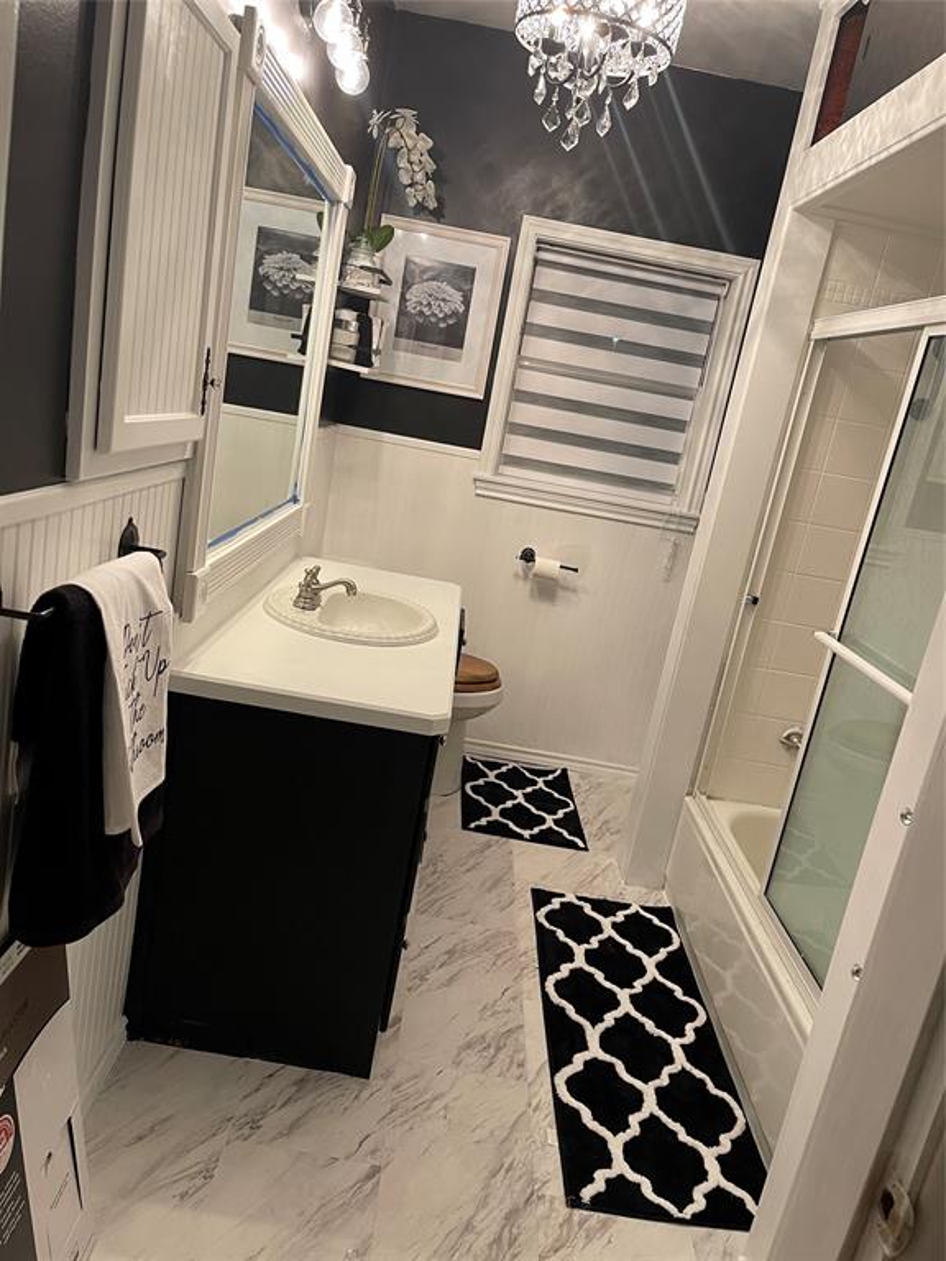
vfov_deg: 67.3
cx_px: 473
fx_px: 947
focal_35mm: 26
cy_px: 630
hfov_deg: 53.1
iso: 125
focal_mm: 5.1
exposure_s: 1/60
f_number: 1.6
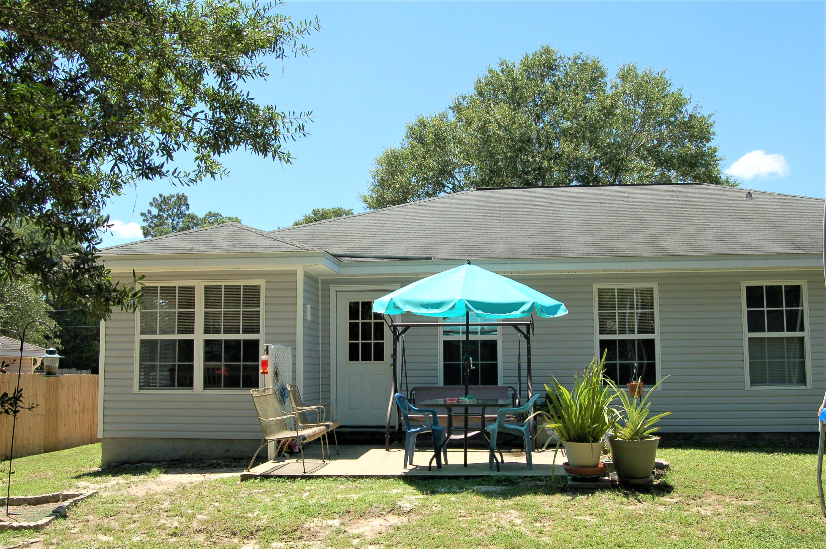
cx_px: 413
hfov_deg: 53.2
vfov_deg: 36.8
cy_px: 274
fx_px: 825
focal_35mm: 36
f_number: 10
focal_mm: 24
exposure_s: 1/250
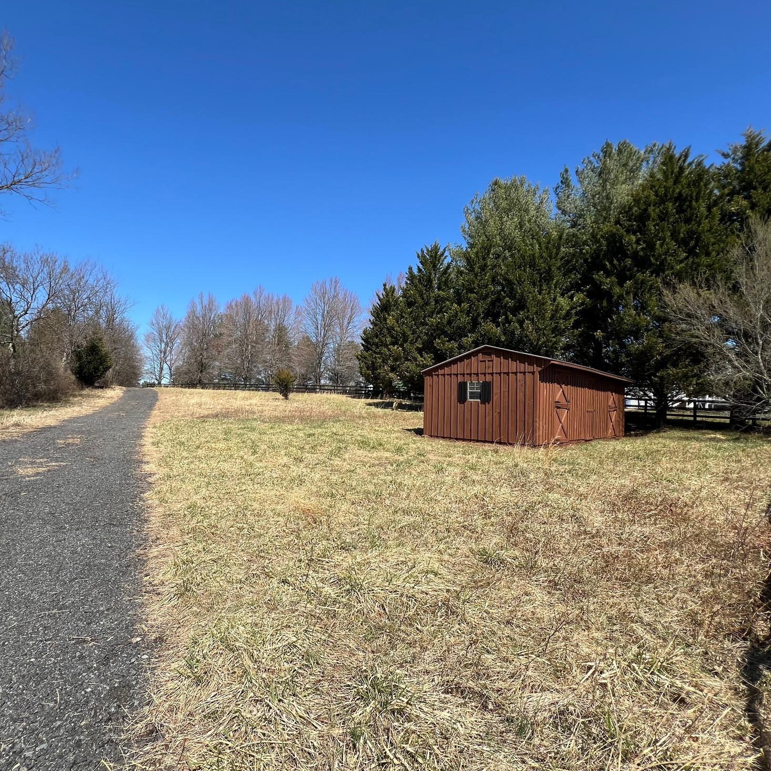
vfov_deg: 87.4
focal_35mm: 16
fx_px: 403
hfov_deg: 86.8
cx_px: 328
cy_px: 388
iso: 32
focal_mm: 1.57
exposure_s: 1/1468
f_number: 1.8
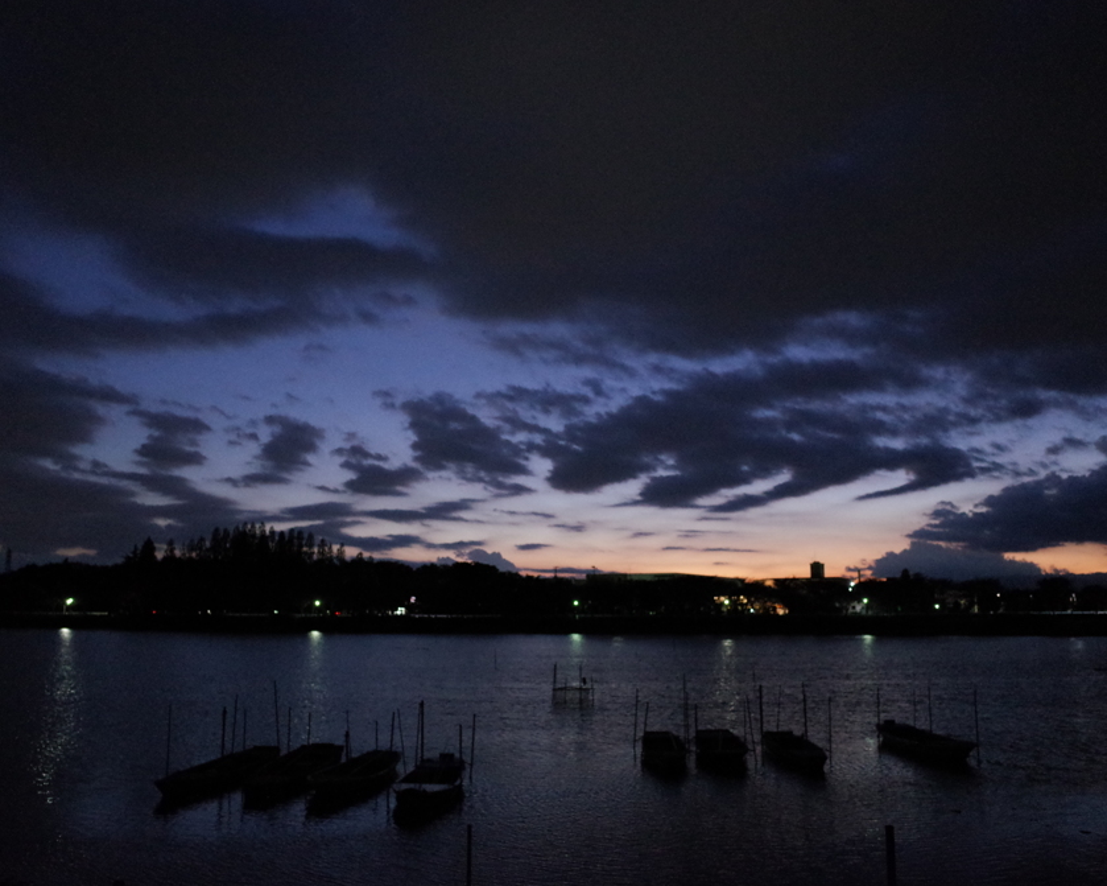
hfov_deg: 55.7
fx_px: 1048
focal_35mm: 32
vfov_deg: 45.8
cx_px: 549
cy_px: 444
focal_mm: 18.3
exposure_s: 1/40
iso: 3200
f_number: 2.8
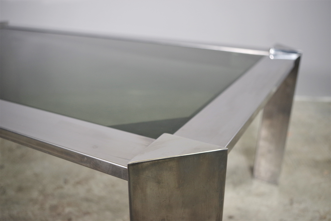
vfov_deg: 36.9
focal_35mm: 36
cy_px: 110
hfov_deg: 53.1
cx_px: 166
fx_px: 331
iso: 800
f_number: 4
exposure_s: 1/60
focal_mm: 24.38
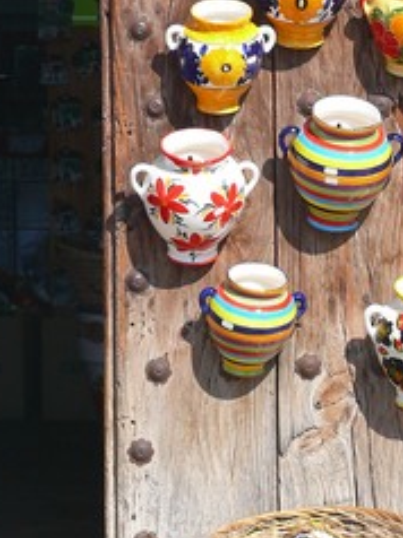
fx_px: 5194
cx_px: 131
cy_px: -188
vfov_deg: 5.9
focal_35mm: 334
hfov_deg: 4.4
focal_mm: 22.4
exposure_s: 1/250
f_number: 4.5
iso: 100
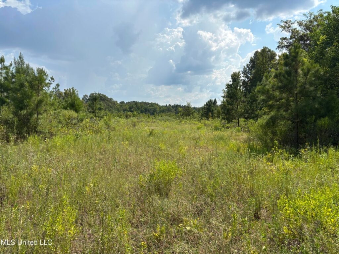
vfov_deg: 53.1
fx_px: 255
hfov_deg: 67.3
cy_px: 127
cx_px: 170
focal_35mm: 26
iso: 50
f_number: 1.6
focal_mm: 5.96
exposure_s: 1/4255
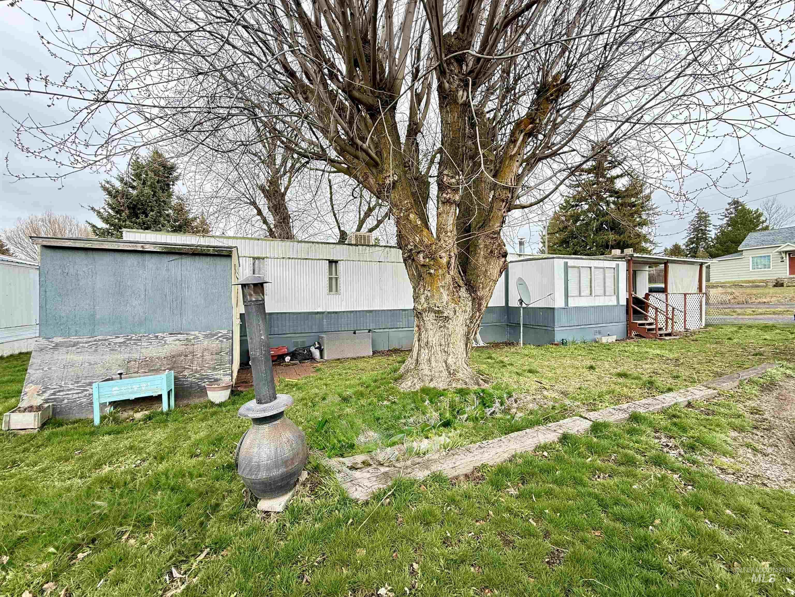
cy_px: 298
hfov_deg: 102.1
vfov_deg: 85.7
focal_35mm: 14
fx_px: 322
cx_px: 398
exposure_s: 1/301
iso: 64
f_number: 2.2
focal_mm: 2.22
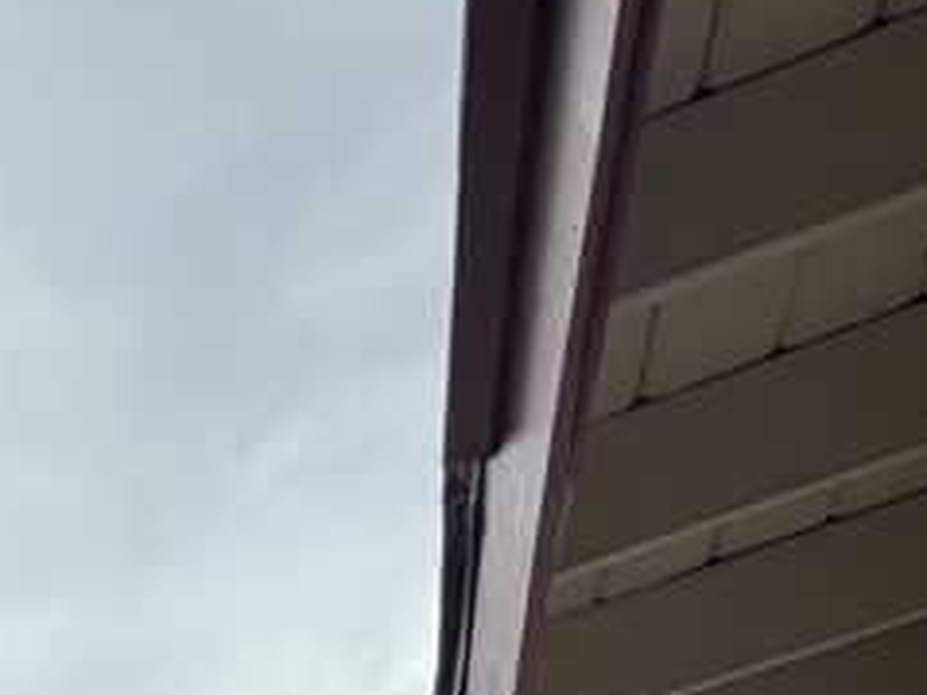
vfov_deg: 12.6
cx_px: -1005
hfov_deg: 15.0
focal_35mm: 103
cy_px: 1374
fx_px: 2757
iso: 100
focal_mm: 6.76
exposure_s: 1/3584
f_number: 1.78
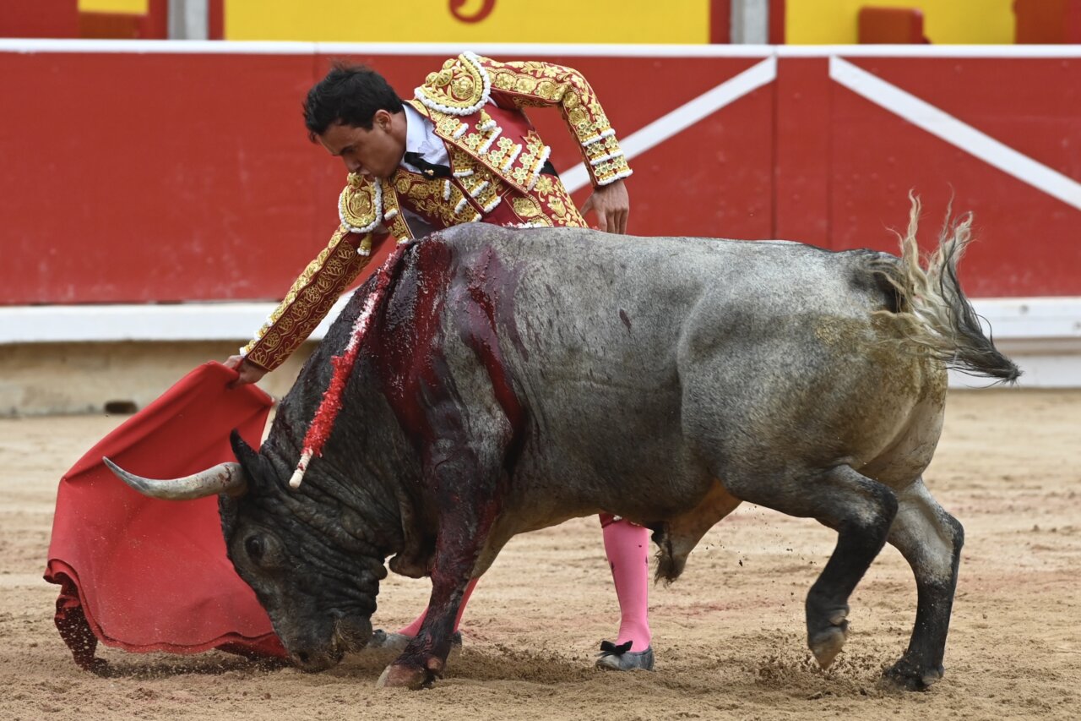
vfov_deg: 4.6
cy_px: 360
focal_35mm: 300
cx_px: 540
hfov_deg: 6.9
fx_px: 9007
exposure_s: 1/1000
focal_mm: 200
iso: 1000
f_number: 4.5
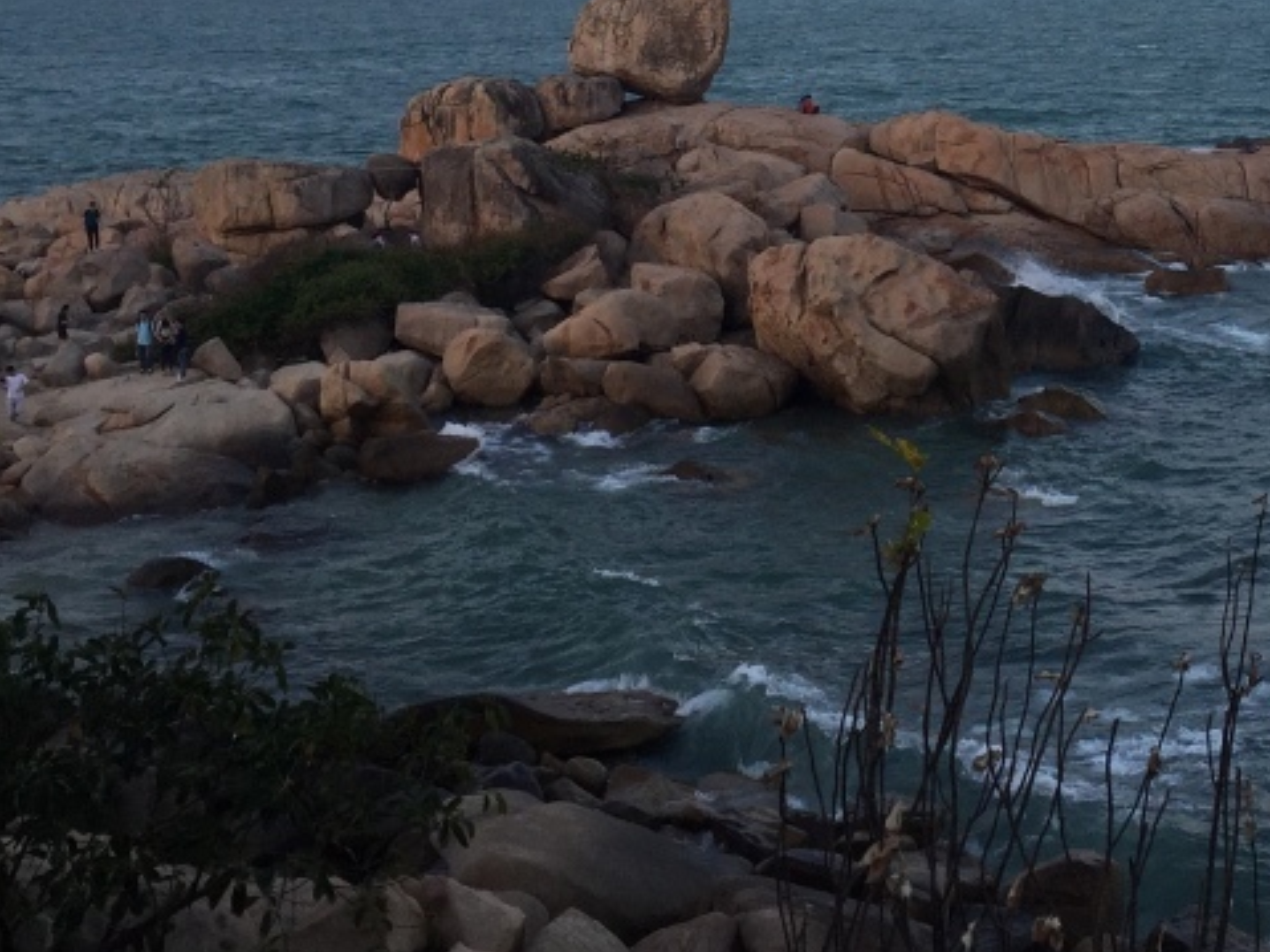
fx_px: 2274
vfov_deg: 22.8
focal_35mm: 62
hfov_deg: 30.5
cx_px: 992
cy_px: 27
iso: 32
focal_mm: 4.15
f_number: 2.2
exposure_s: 1/573
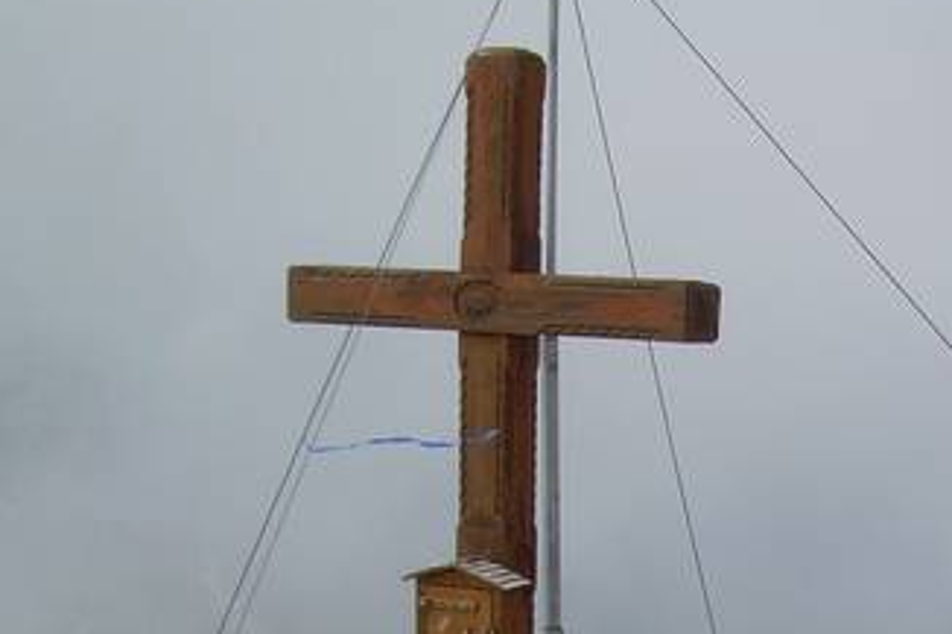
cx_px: 1028
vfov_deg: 13.8
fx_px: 2564
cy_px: 695
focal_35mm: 97
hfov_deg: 20.2
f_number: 4.6
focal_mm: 6.3
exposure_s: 1/917
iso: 50
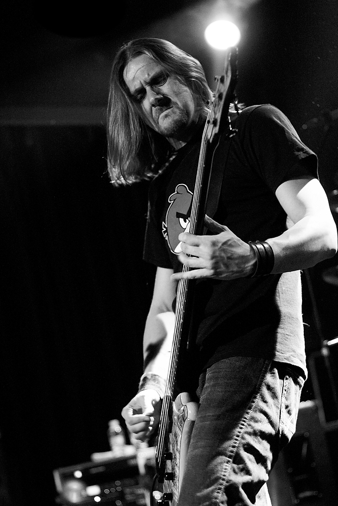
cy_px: 252
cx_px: 168
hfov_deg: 17.9
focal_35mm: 76
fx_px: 1070
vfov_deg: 26.7
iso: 800
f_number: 2
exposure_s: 1/80
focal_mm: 50
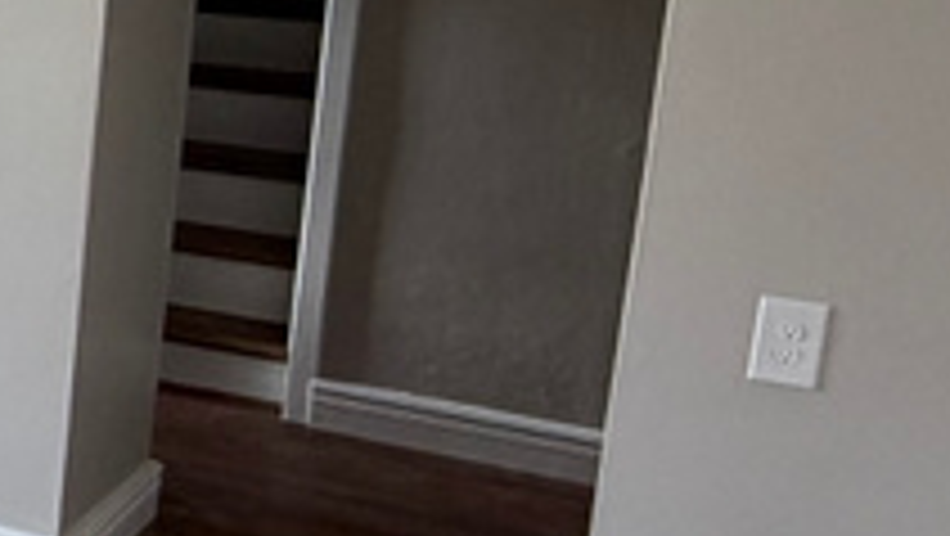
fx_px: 1865
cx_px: -531
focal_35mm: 74
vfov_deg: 16.3
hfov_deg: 22.6
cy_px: 135
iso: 100
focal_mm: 2.22
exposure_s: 1/120
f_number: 2.2
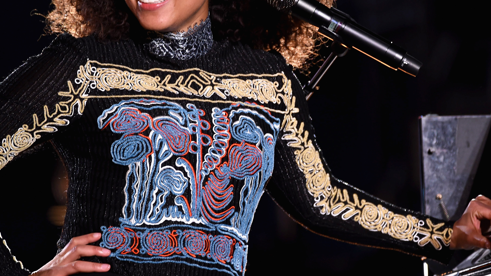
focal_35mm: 850
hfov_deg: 2.5
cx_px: 266
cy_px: 106
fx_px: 11066
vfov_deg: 1.4
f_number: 6.3
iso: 1600
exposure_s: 1/250
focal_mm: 600
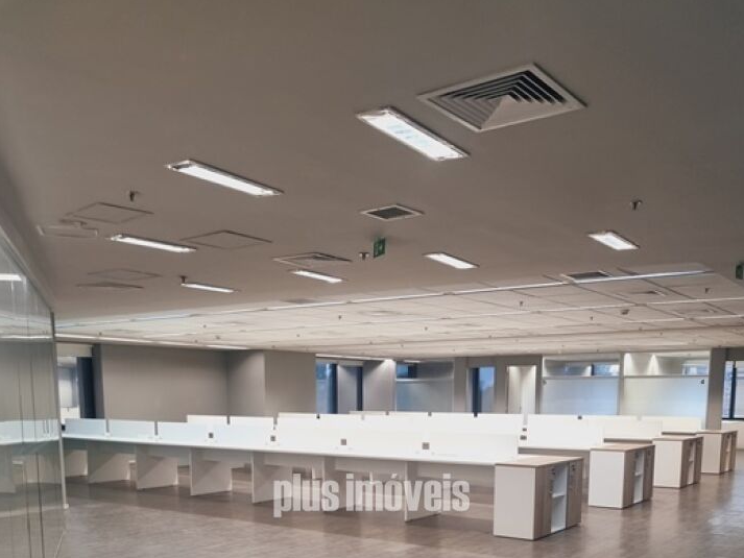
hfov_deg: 52.6
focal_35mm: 35
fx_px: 752
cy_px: 495
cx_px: 371
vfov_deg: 38.1
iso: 200
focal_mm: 5.4
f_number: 1.8
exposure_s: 1/60
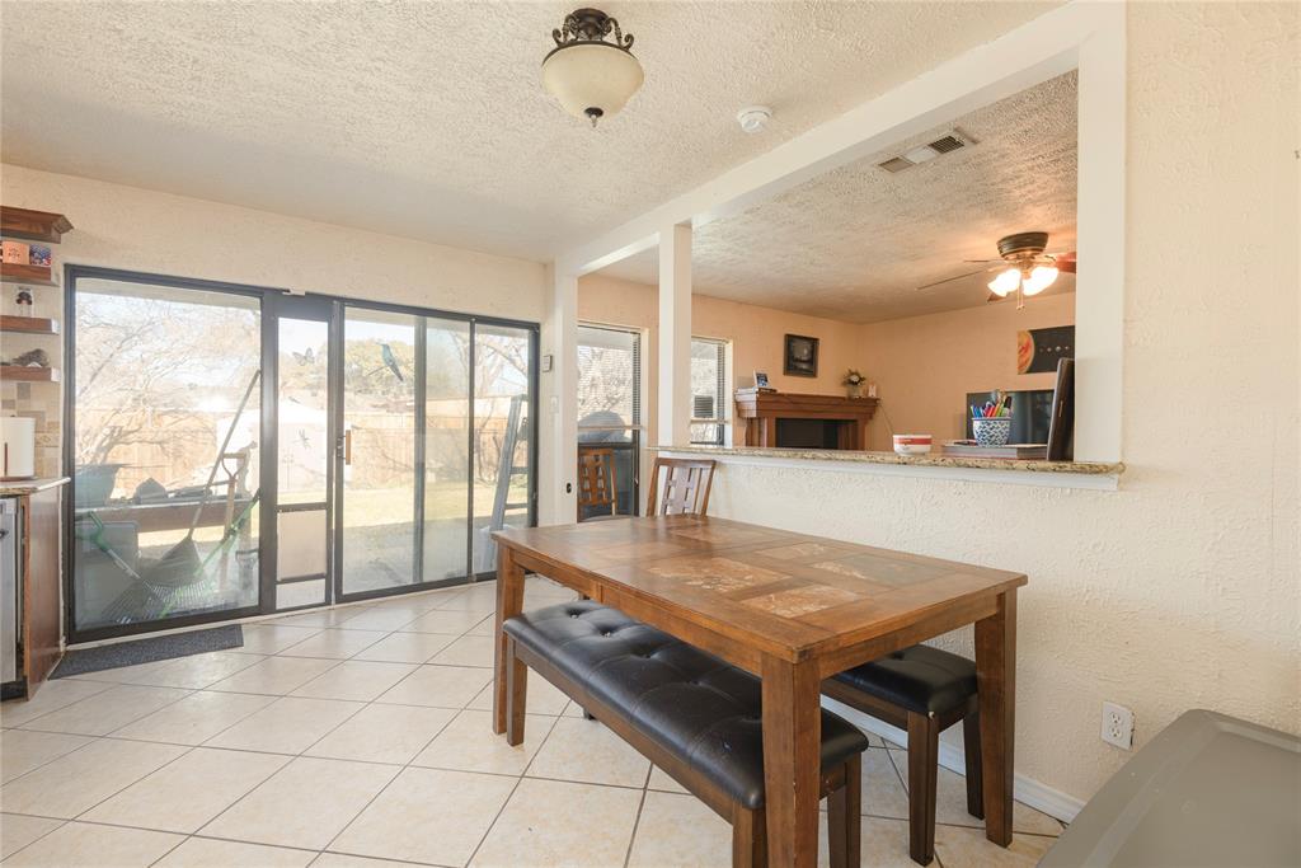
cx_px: 650
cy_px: 434
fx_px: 578
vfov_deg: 73.8
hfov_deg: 96.7
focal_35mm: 16
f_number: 7.1
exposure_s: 1/5
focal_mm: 16
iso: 100
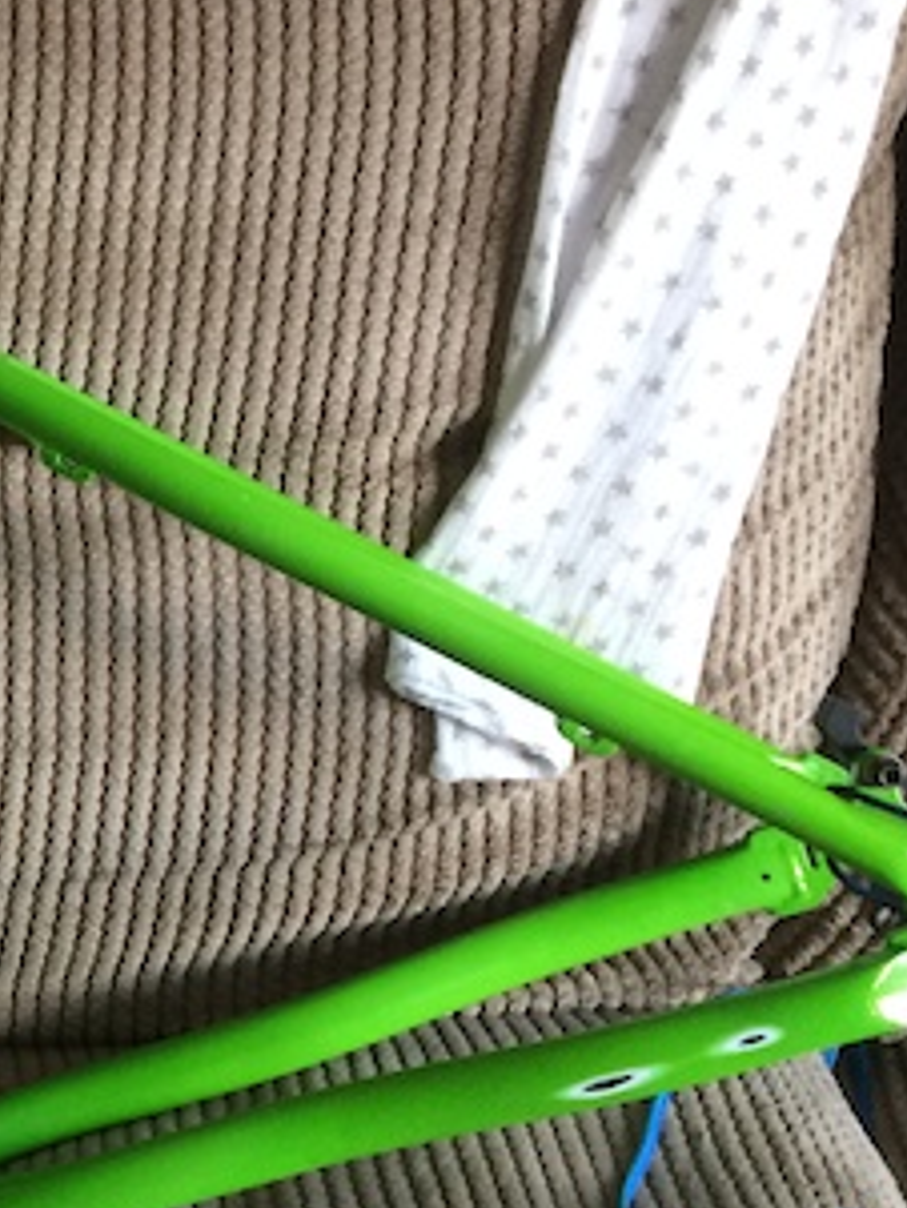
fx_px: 2688
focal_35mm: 77
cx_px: -522
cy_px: 698
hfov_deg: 17.0
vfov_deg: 25.3
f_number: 2.2
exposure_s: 1/33
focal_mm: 4.15
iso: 160
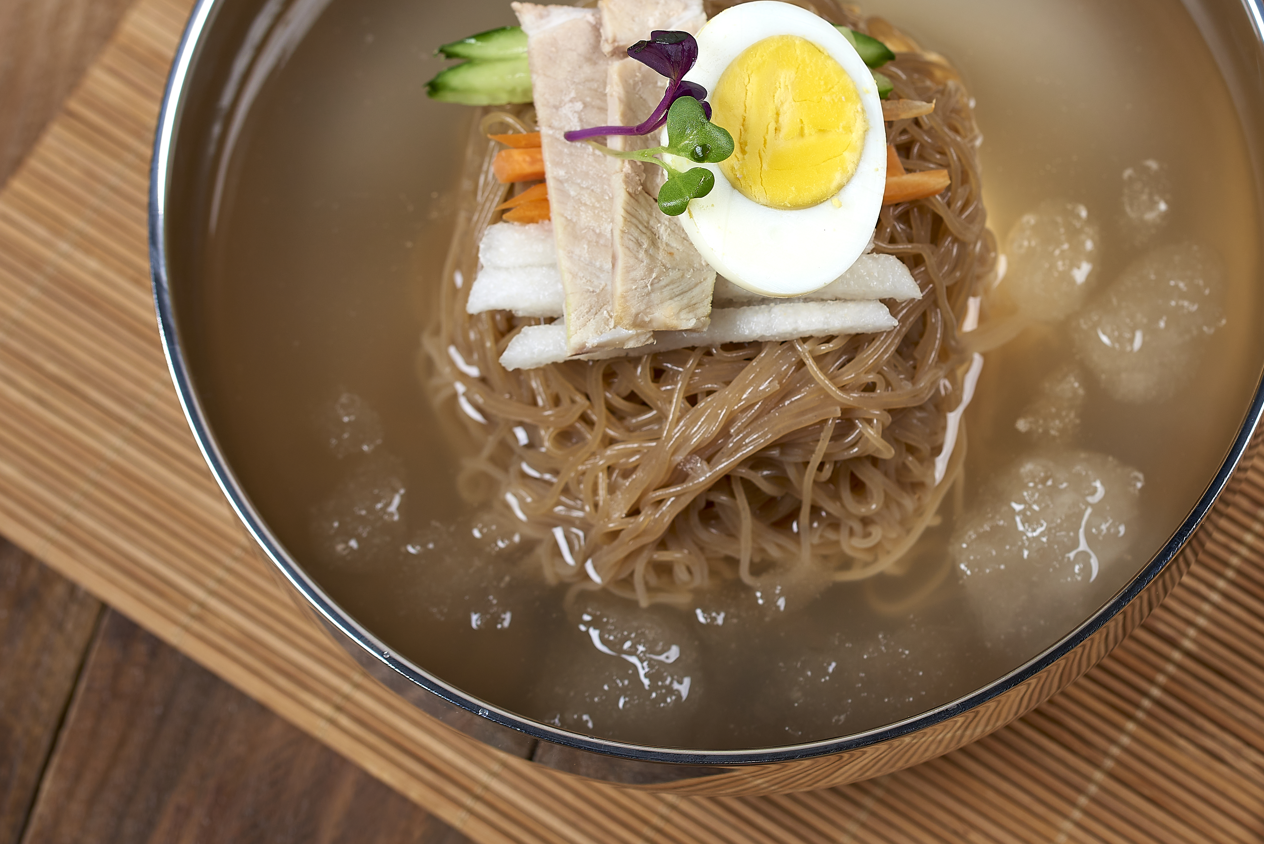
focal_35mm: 150
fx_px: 5268
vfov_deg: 9.1
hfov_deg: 13.7
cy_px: 153
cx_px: 854
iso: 160
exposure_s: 1/160
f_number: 5
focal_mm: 90
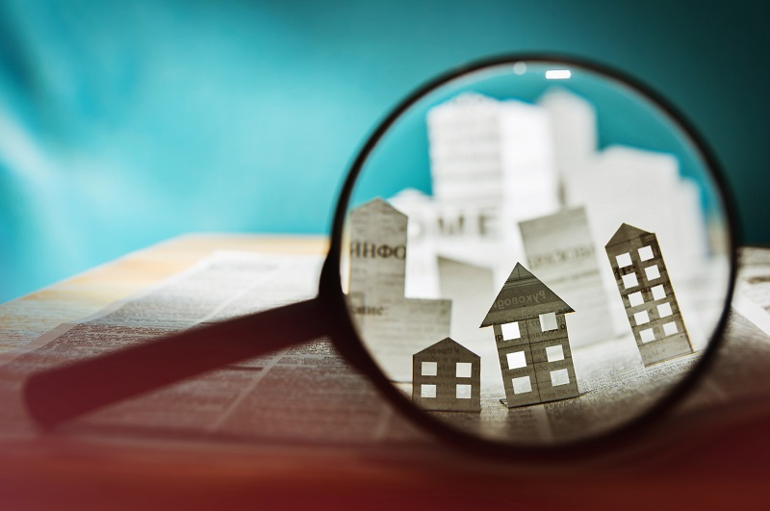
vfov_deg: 23.7
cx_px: 385
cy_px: 256
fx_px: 1217
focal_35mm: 57
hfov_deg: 35.1
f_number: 4
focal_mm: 38.13
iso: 100
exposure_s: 1/90
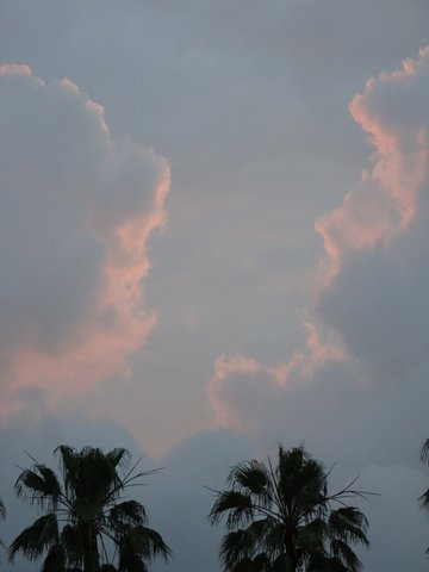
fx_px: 2297
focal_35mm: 139
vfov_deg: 14.2
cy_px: 286
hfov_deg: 10.7
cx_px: 214
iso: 800
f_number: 5.6
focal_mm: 23.73
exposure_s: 1/100
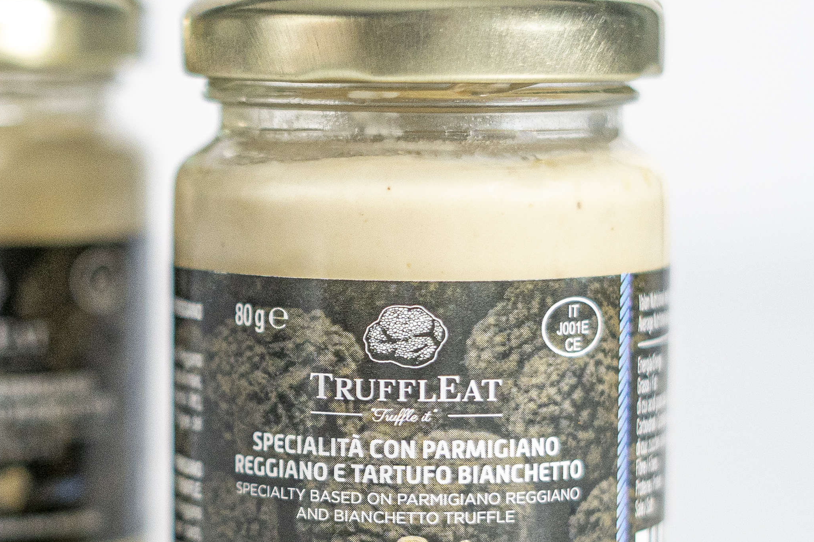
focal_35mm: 144
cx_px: 162
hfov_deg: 14.2
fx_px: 3256
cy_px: 335
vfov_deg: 9.5
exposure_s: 1/125
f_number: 2.5
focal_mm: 50
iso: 1000
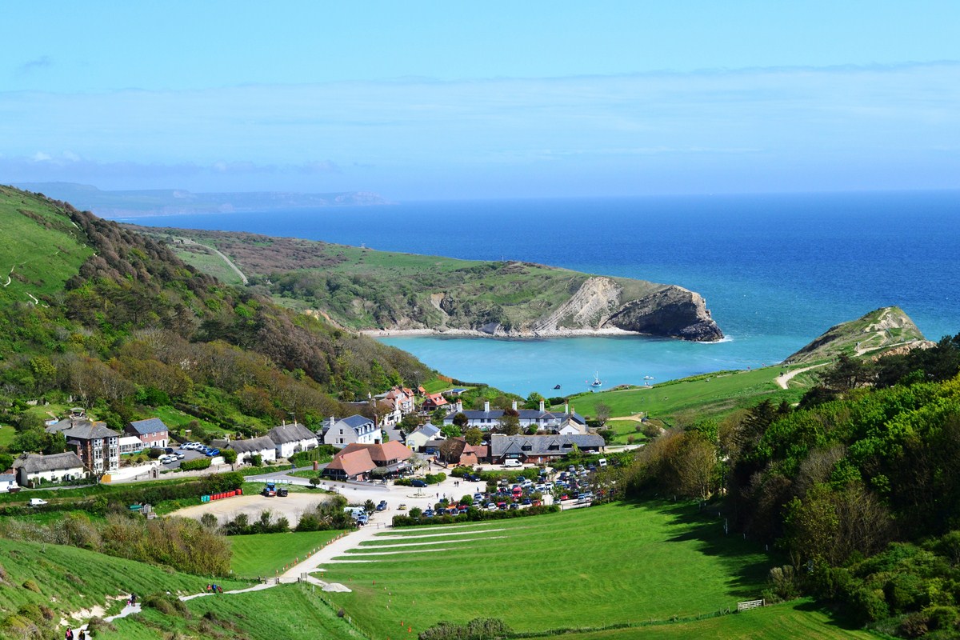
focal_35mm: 68
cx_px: 480
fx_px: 1800
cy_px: 320
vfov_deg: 20.2
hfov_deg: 29.9
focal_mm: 45
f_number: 11
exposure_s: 1/500
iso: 400
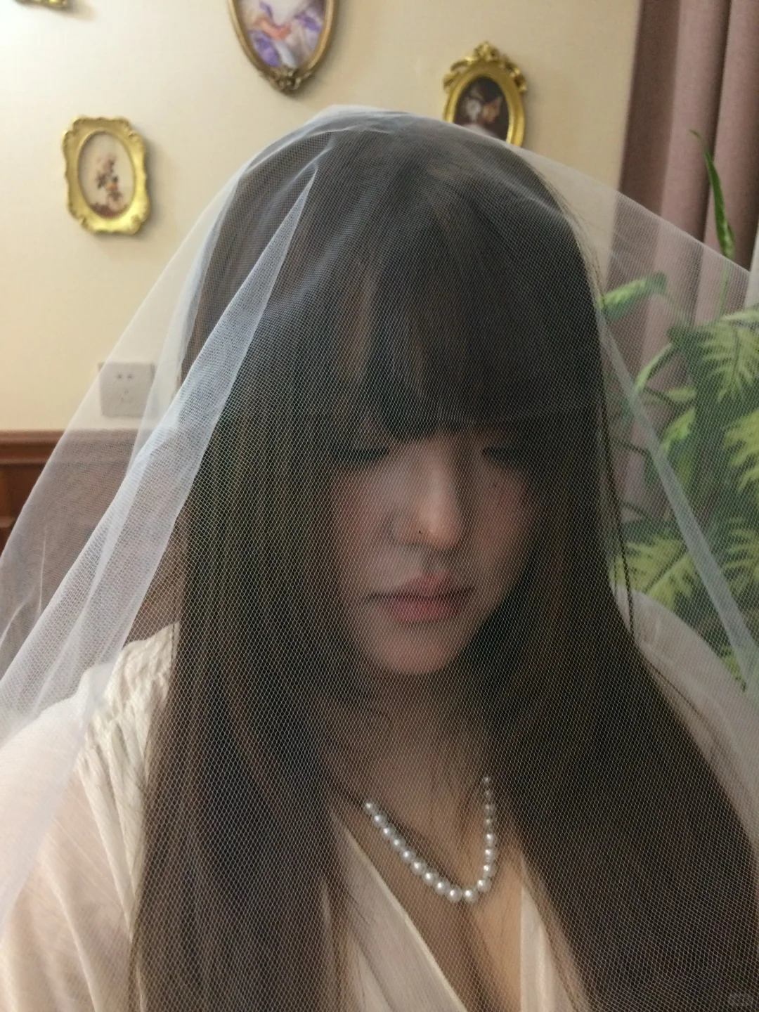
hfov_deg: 48.2
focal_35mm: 29
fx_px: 848
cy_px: 506
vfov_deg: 61.7
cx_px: 380
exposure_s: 1/33
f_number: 2.2
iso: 250
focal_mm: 4.15
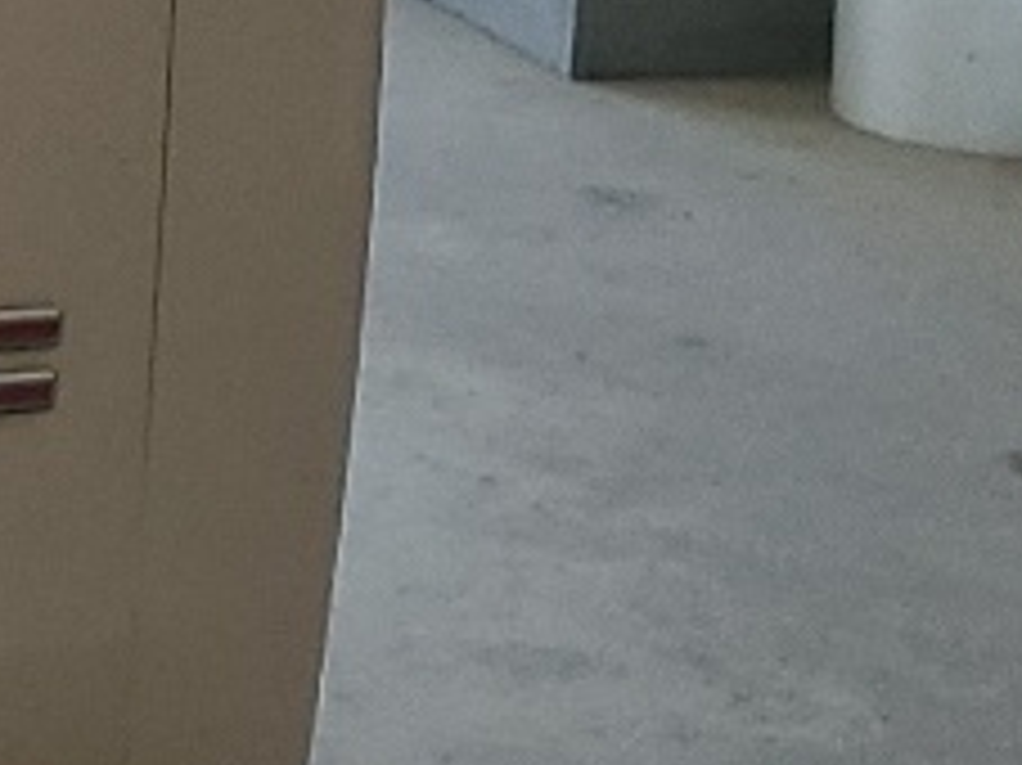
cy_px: -364
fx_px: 5400
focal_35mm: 183
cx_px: -1873
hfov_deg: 9.1
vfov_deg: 8.0
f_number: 1.5
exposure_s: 1/60.2
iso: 71
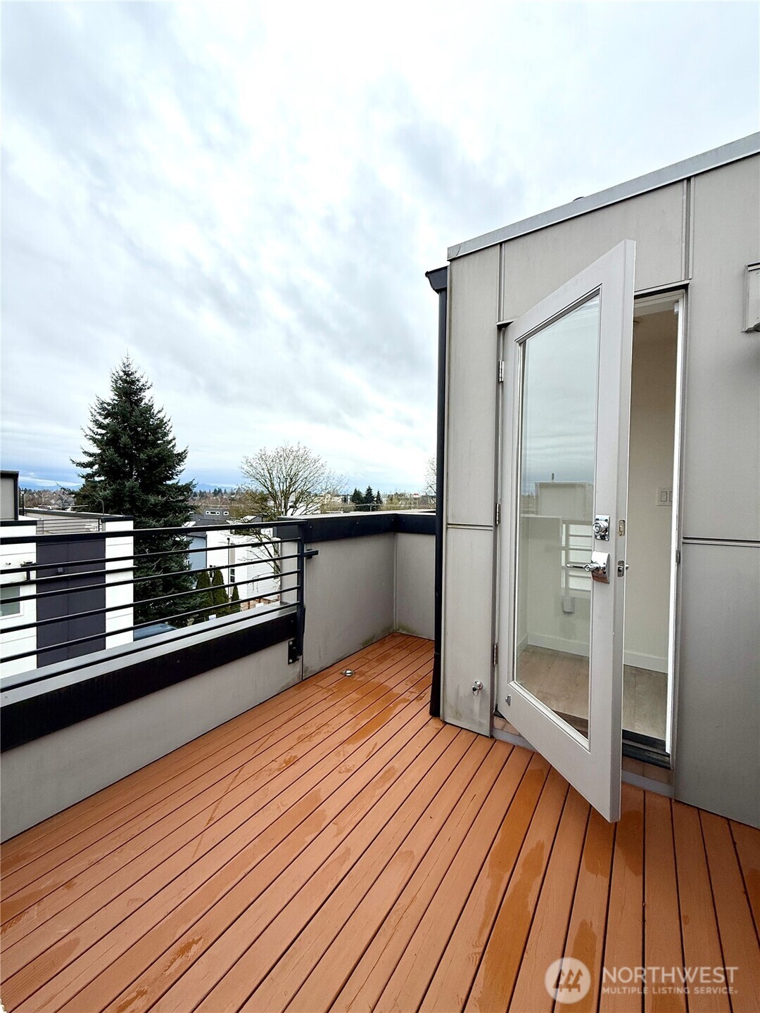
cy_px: 506
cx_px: 380
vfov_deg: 102.1
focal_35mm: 14
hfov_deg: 85.7
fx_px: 410
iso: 50
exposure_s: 1/1368
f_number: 2.2
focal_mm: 2.22
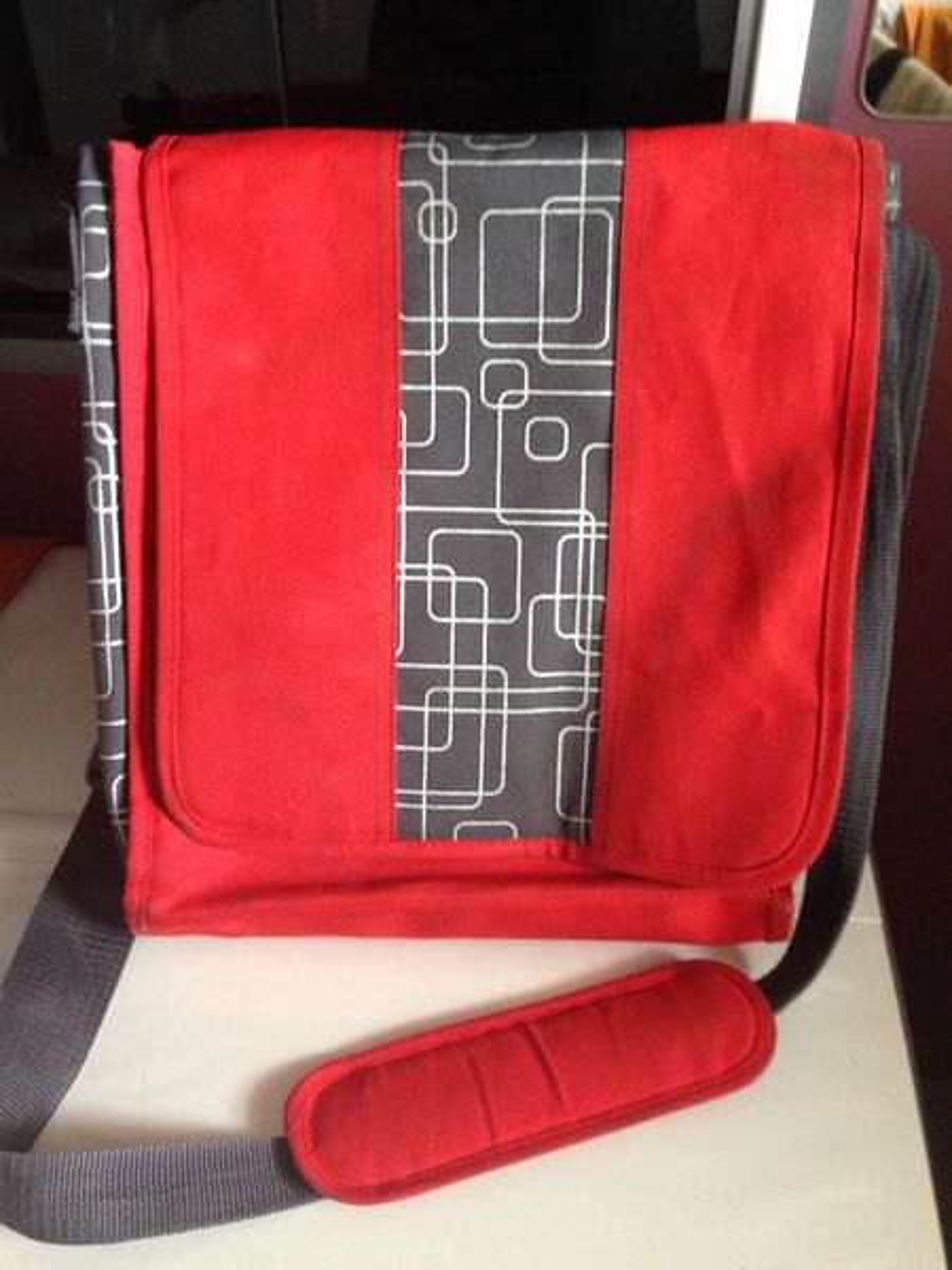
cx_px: 476
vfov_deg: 55.4
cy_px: 635
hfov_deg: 42.9
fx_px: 1210
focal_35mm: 33
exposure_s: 1/20
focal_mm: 4.12
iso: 200
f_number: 2.4
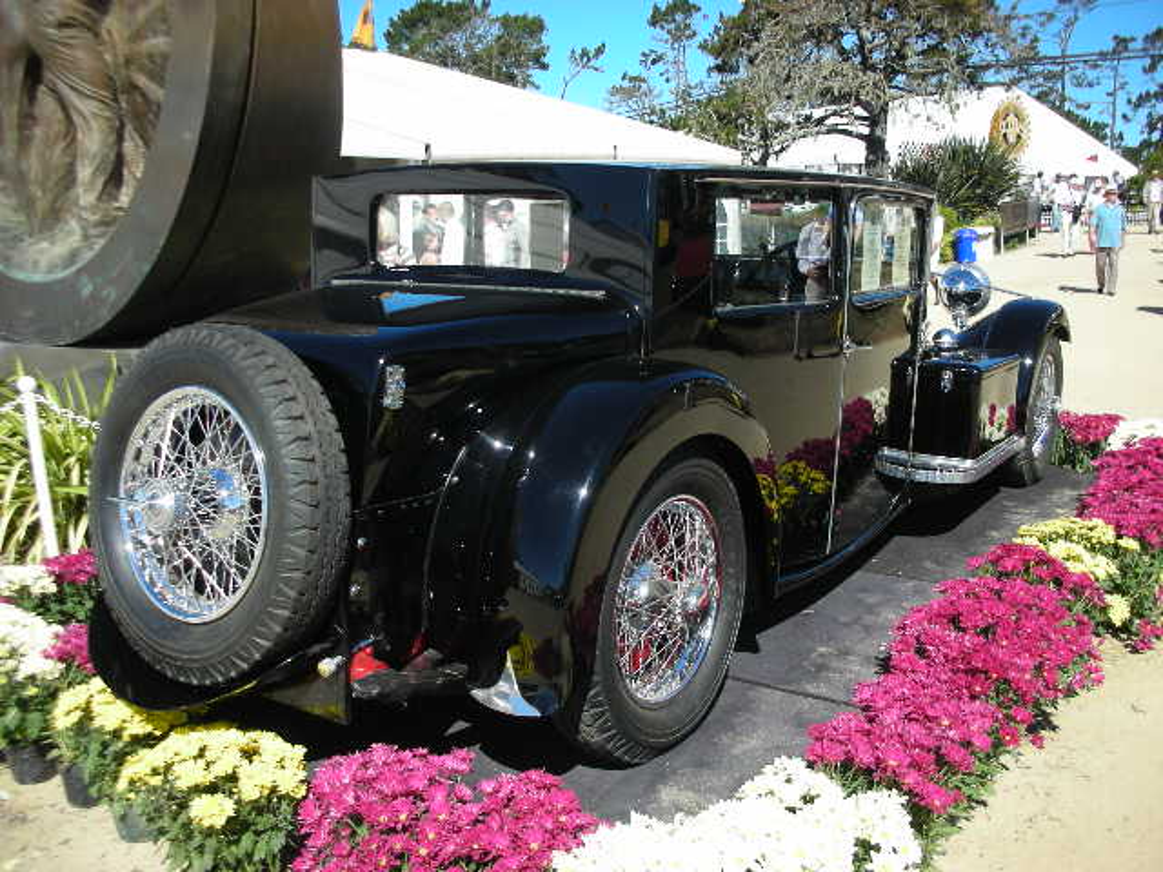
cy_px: 436
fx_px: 1176
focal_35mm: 35
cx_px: 582
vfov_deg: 40.7
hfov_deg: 52.6
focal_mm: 5.8
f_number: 8.5
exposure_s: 1/59
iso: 50
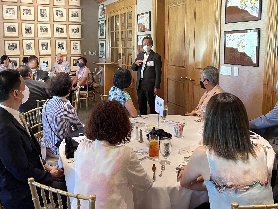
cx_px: 135
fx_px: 289
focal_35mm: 36
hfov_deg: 51.3
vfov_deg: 39.4
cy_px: 80
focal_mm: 5.1
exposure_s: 1/60
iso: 500
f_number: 1.6
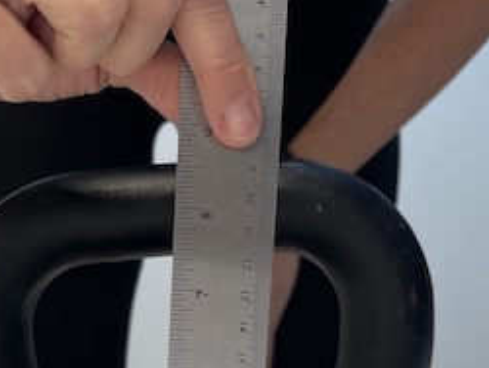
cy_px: 479
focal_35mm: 70
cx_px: 127
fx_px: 990
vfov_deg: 19.4
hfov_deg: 27.4
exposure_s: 1/121
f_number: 1.6
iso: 80
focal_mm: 5.1
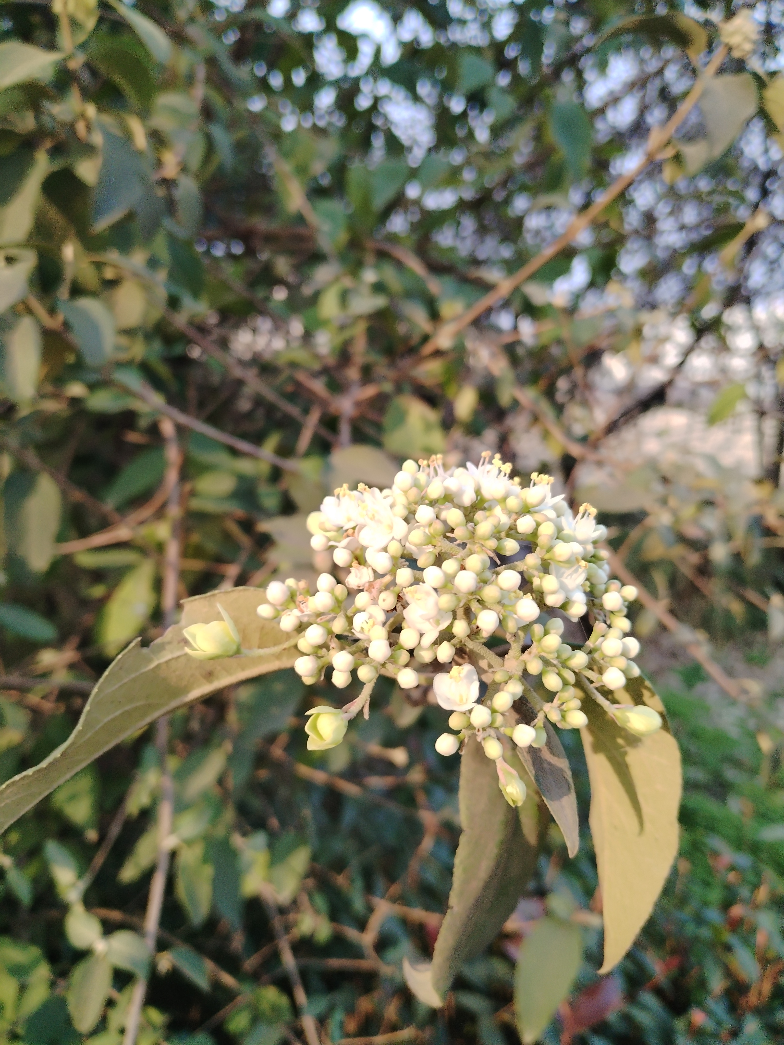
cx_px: 392
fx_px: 785
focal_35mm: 26
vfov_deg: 67.3
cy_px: 522
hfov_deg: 53.1
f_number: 1.8
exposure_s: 1/238
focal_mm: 4.25
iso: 100
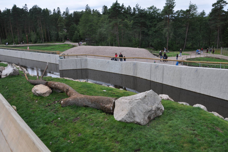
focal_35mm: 27
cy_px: 76
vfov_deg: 47.8
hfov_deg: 67.4
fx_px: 171
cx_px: 114
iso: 200
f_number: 11
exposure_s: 1/125
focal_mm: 18
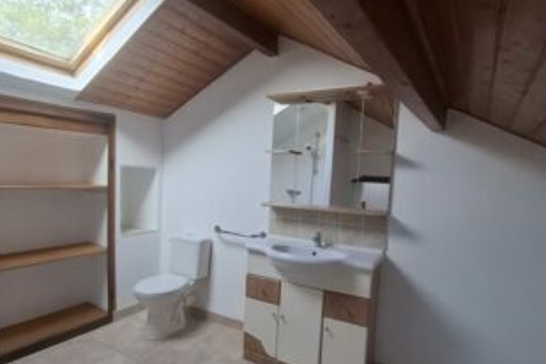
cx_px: 242
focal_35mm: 21
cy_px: 200
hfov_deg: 80.9
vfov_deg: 59.4
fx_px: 318
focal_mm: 1.74
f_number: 2.2
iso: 50
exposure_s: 1/50
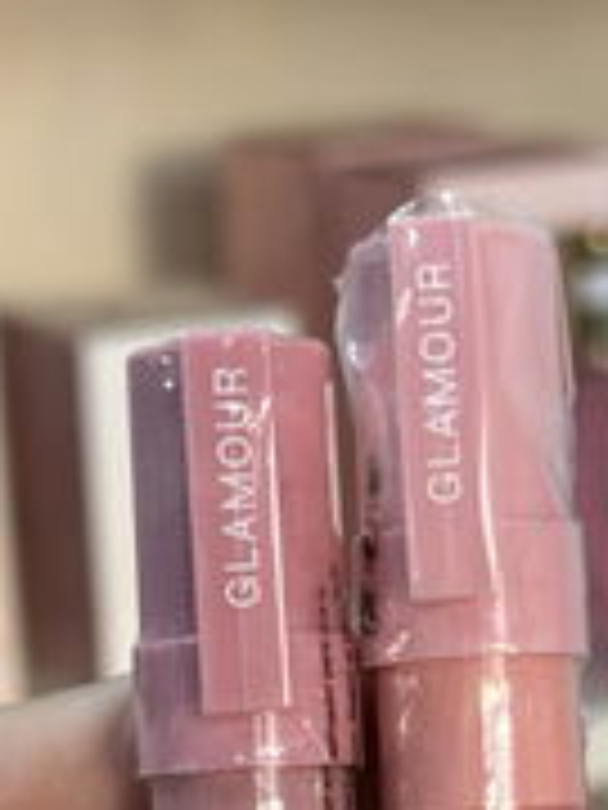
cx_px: 284
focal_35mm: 142
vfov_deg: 13.7
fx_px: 3325
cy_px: 835
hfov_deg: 10.4
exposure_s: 1/50
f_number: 1.78
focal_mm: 6.86
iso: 100
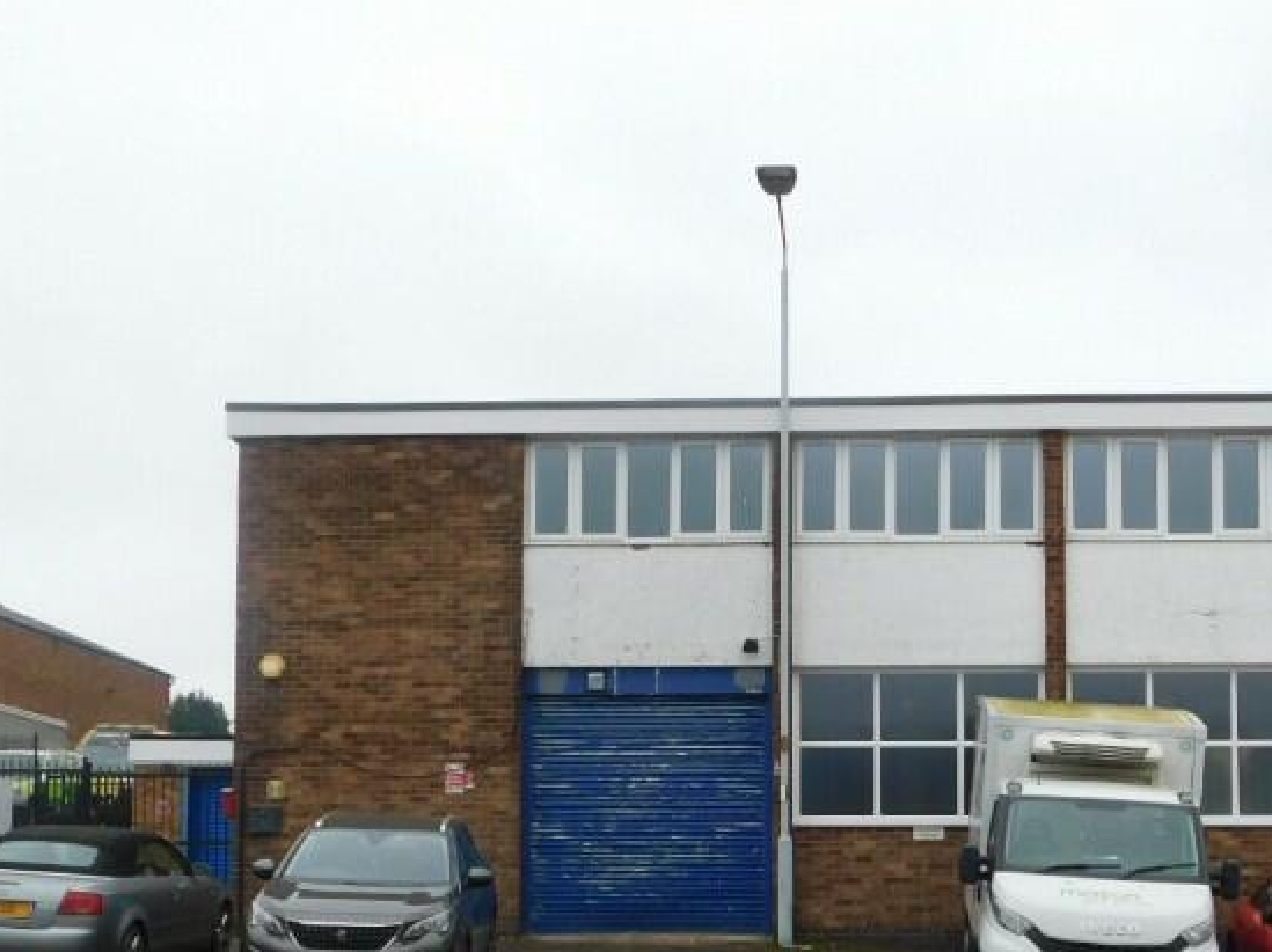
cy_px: 767
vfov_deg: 25.6
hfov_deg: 34.3
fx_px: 2056
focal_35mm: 56
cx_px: 765
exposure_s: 1/80
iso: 125
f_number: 3.2
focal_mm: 5.3
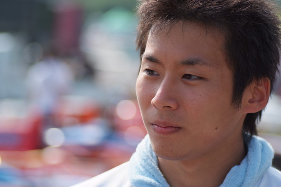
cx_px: 140
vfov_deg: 10.2
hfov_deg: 15.2
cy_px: 94
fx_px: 1054
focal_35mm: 135
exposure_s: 1/640
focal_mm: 90
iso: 100
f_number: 3
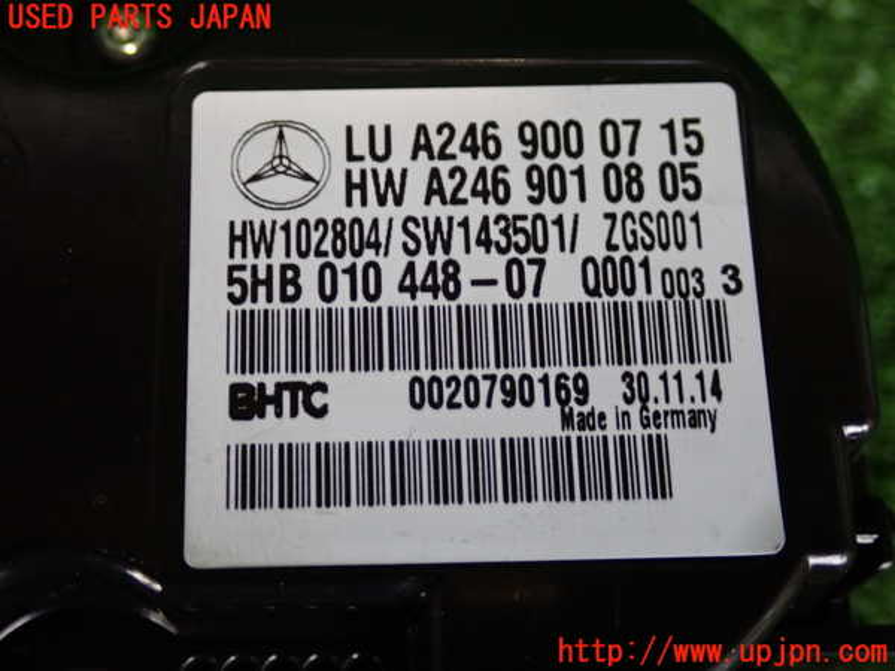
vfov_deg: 25.2
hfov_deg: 33.2
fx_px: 1500
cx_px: 448
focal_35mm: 58
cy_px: 336
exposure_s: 1/60
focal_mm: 10.35
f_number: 3.5
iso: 640
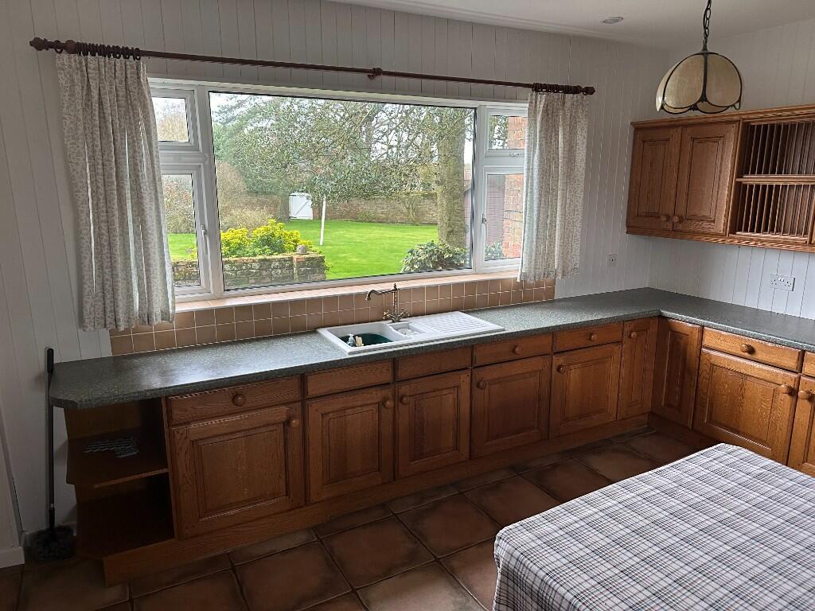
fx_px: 565
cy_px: 306
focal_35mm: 24
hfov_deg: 71.6
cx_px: 408
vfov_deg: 56.8
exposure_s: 1/66
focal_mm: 6.86
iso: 250
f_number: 1.78
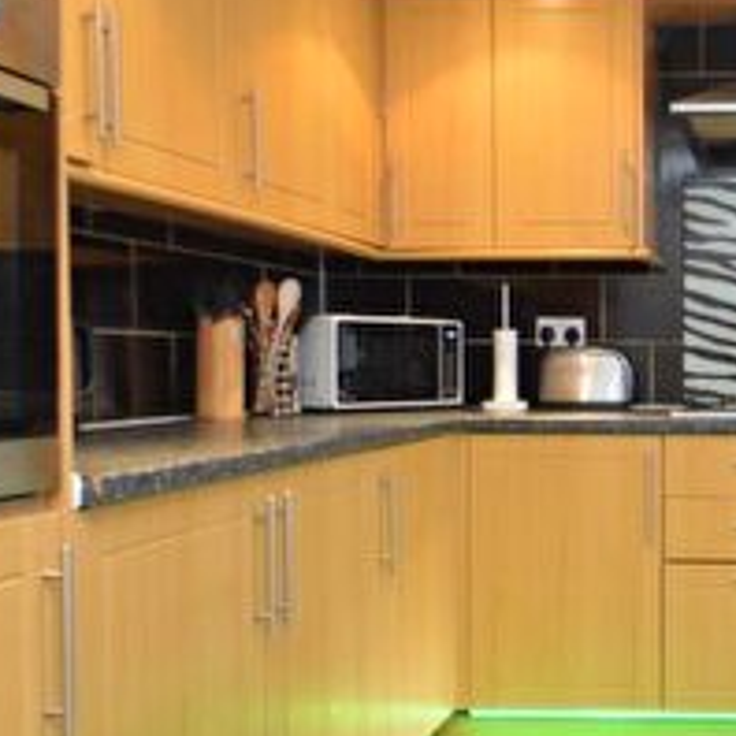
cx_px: 829
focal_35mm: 45
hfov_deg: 32.5
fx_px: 1082
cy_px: 424
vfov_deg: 37.5
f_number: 3.5
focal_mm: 10
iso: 800
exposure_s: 1/45
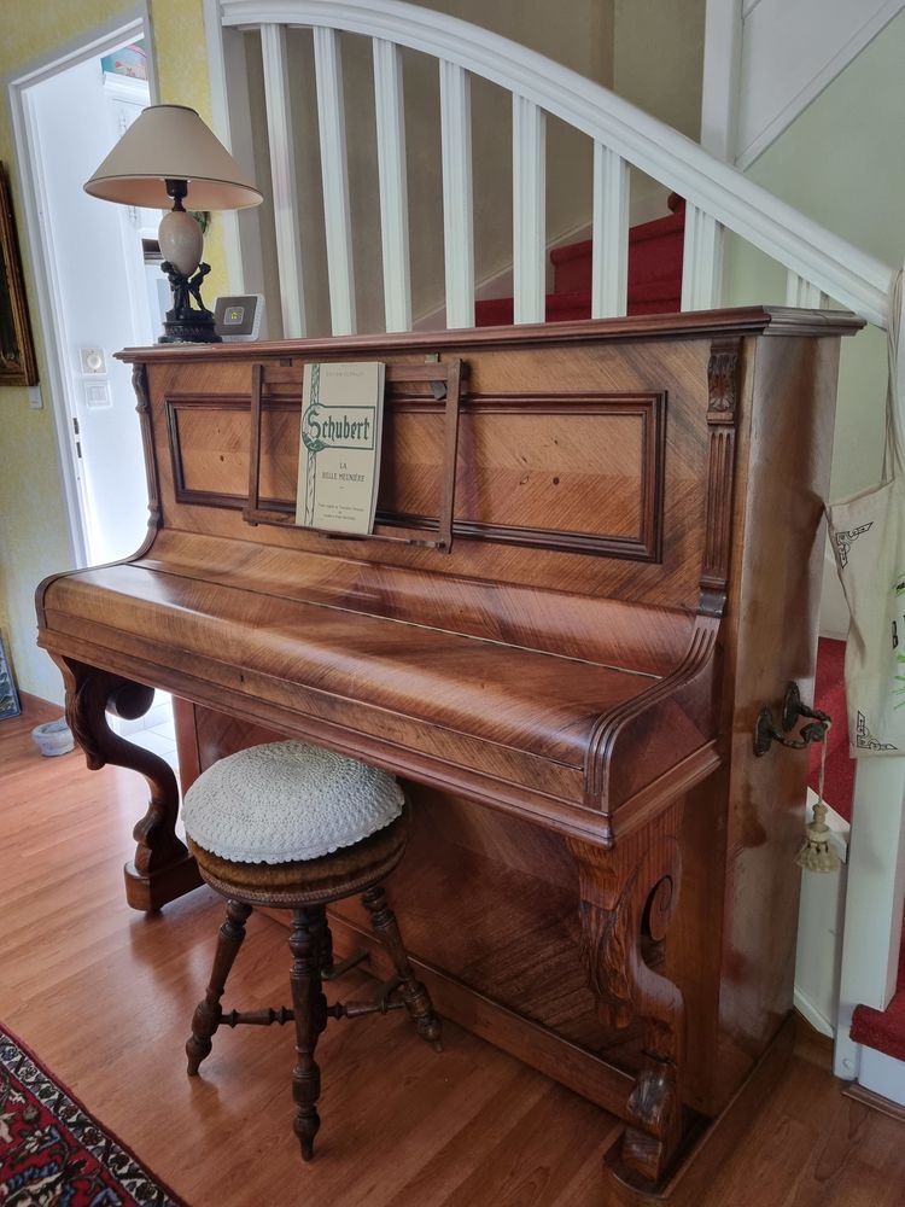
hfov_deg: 53.1
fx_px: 906
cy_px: 604
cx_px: 452
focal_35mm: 26
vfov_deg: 67.3
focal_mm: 5.4
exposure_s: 1/50
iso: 320
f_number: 1.8
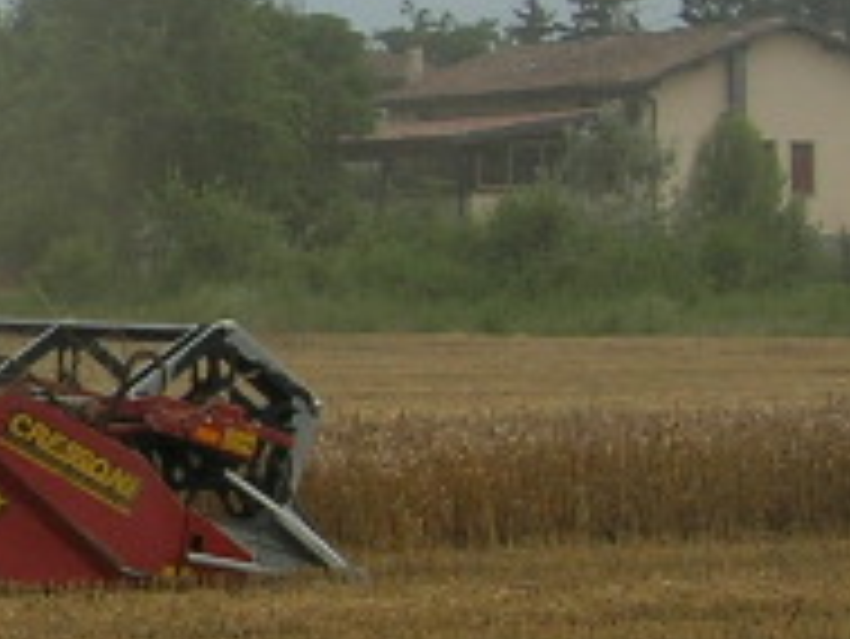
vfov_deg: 7.2
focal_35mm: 206
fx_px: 5062
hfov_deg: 9.1
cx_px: -756
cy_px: 180
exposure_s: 1/730
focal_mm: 7.8
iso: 64
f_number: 4.8
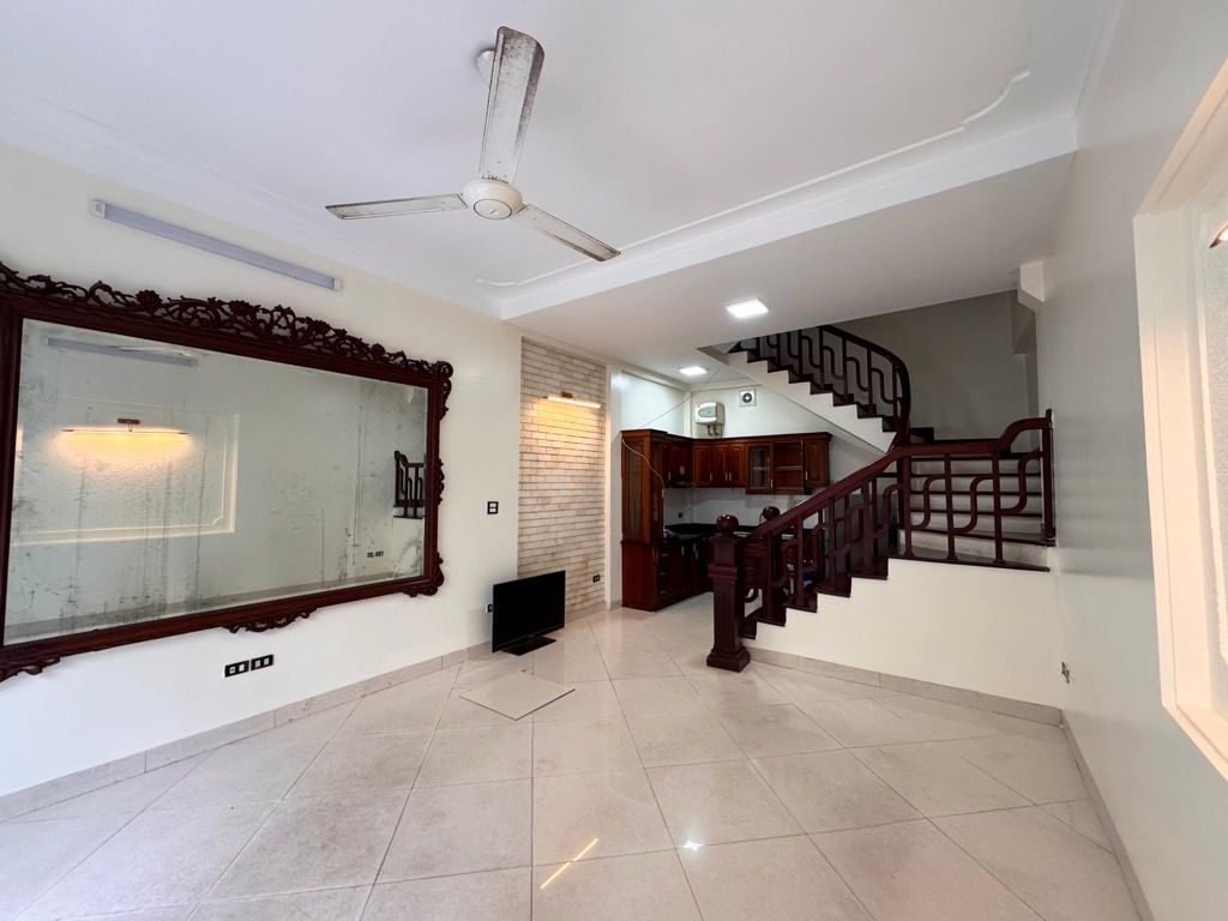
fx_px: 497
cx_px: 614
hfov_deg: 102.1
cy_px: 460
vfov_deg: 85.7
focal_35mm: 14
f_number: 2.2
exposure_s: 1/99
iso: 250
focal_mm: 2.22
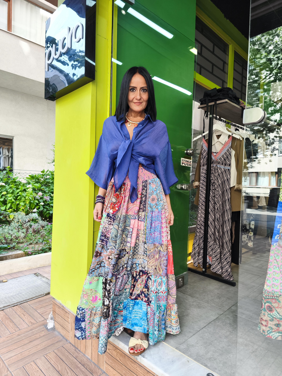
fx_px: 250
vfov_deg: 73.9
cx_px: 141
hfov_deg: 58.9
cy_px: 188
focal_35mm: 23
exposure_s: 1/101
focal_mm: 5.35
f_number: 1.7
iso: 80
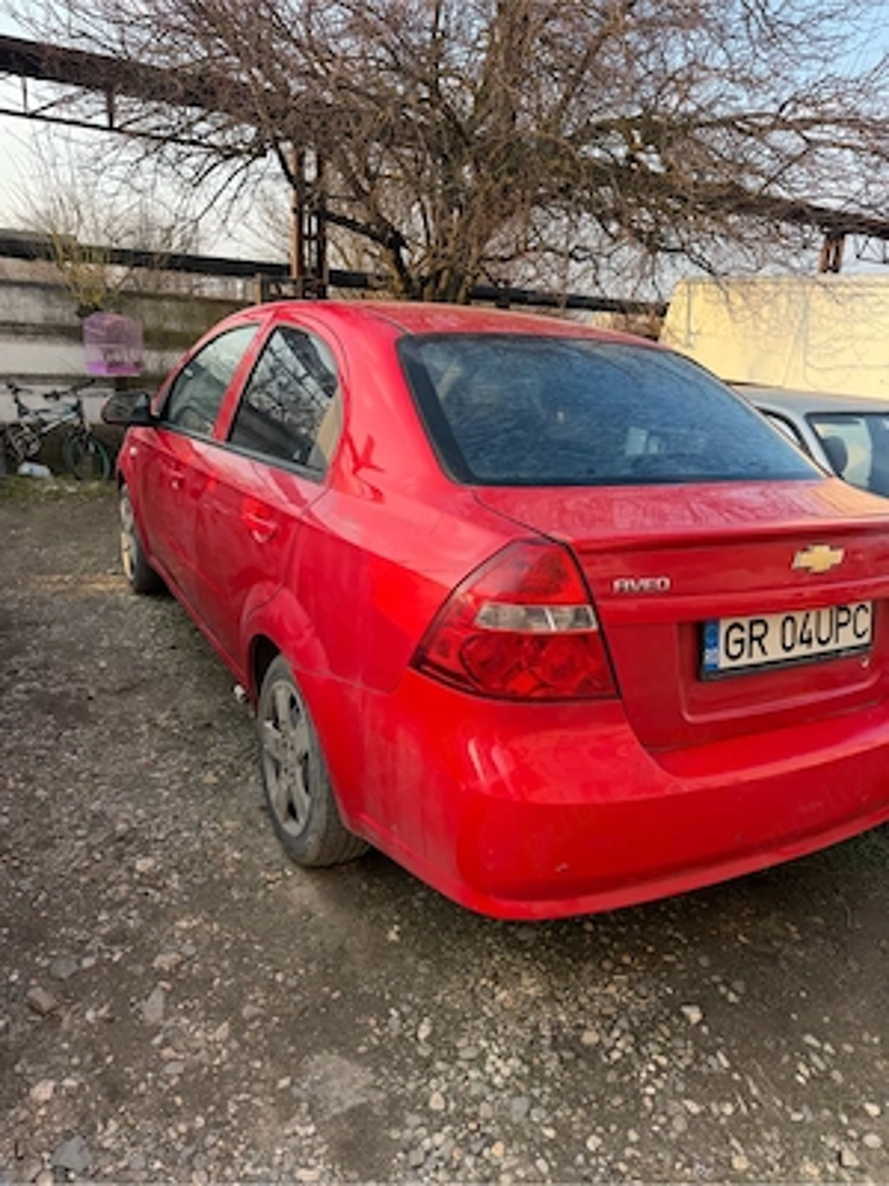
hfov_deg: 56.8
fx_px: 822
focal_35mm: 24
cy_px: 593
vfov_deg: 71.6
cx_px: 444
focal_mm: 6.76
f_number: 1.78
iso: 100
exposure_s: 1/584
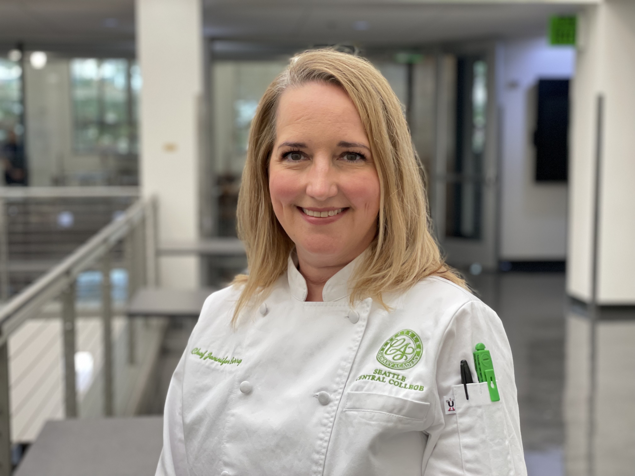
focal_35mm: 52
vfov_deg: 28.0
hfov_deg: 36.8
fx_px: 954
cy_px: 238
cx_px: 318
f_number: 2
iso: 160
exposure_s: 1/120
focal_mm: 6
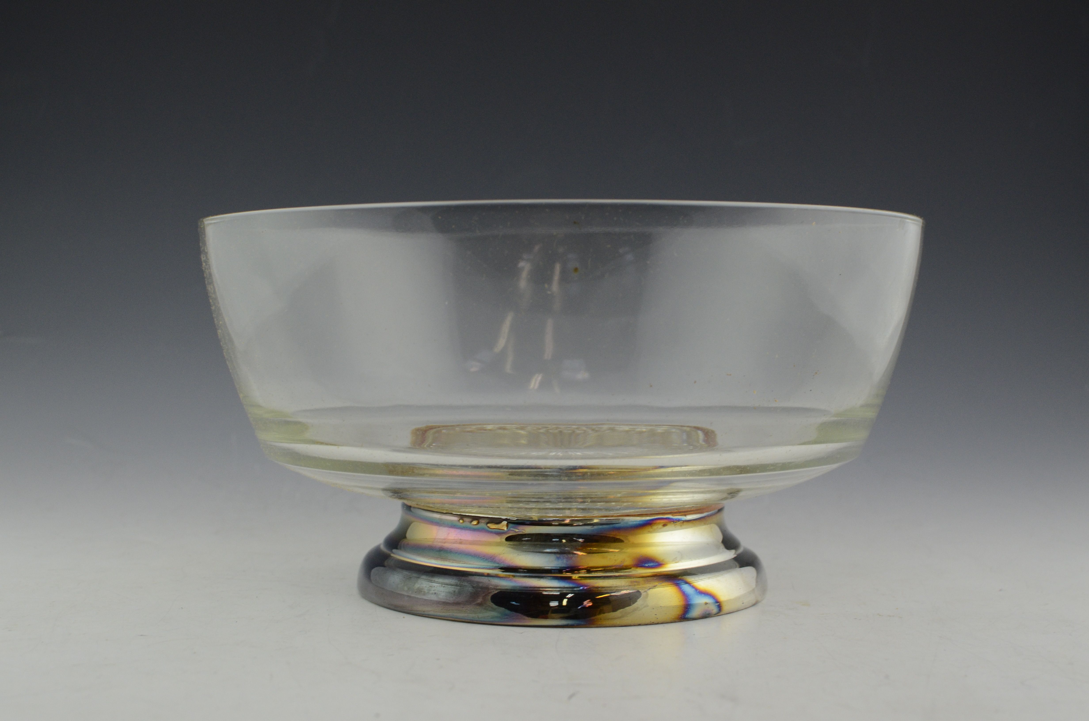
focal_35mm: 52
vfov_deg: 25.6
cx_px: 544
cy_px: 360
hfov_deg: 37.9
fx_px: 1585
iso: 800
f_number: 5
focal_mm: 35
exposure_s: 1/125
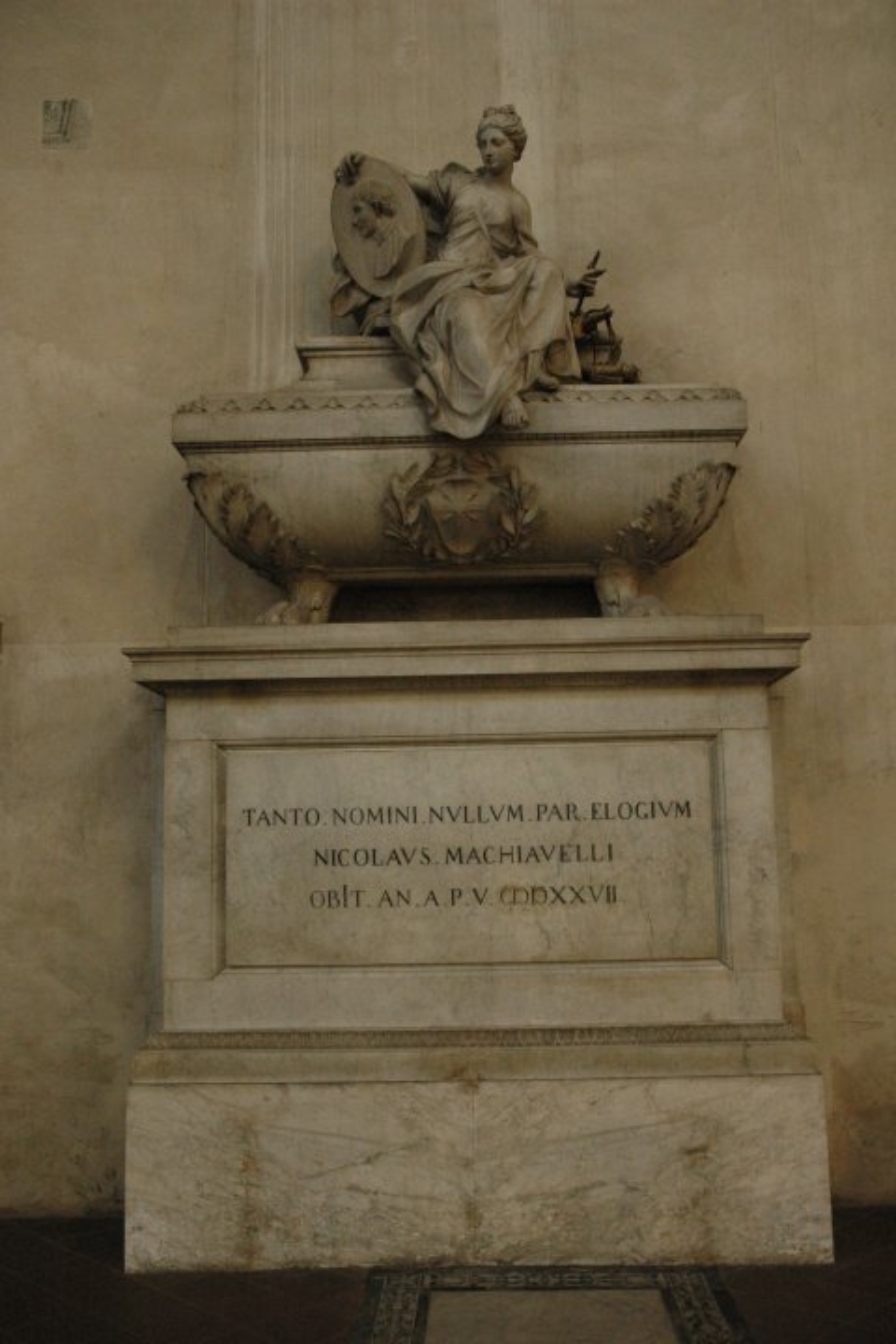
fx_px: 1344
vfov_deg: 53.1
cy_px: 672
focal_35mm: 36
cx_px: 448
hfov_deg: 36.9
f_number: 3.8
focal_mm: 24
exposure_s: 1/50
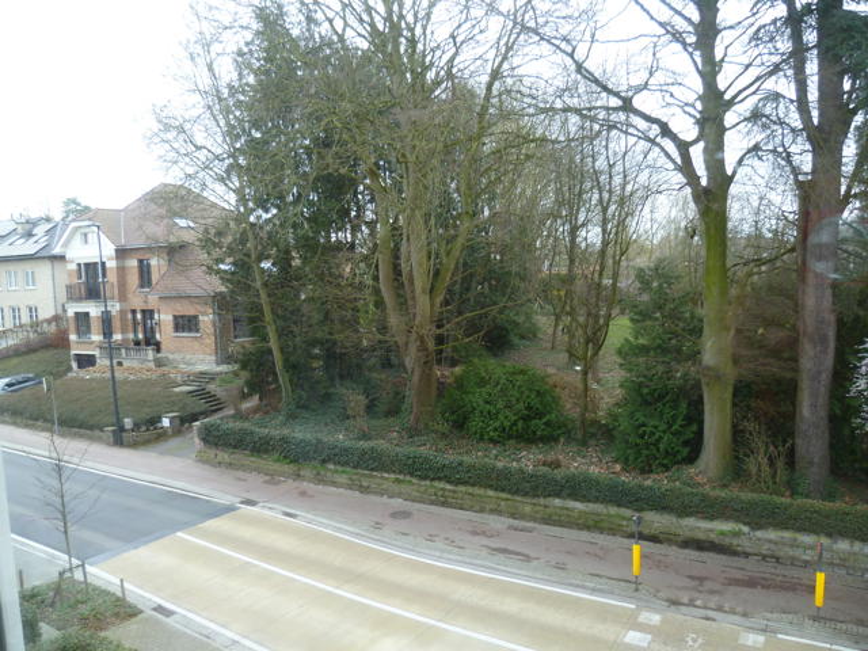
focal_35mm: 28
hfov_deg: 63.4
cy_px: 326
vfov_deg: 49.7
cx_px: 434
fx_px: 702
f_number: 2.8
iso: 80
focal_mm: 5
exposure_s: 1/40
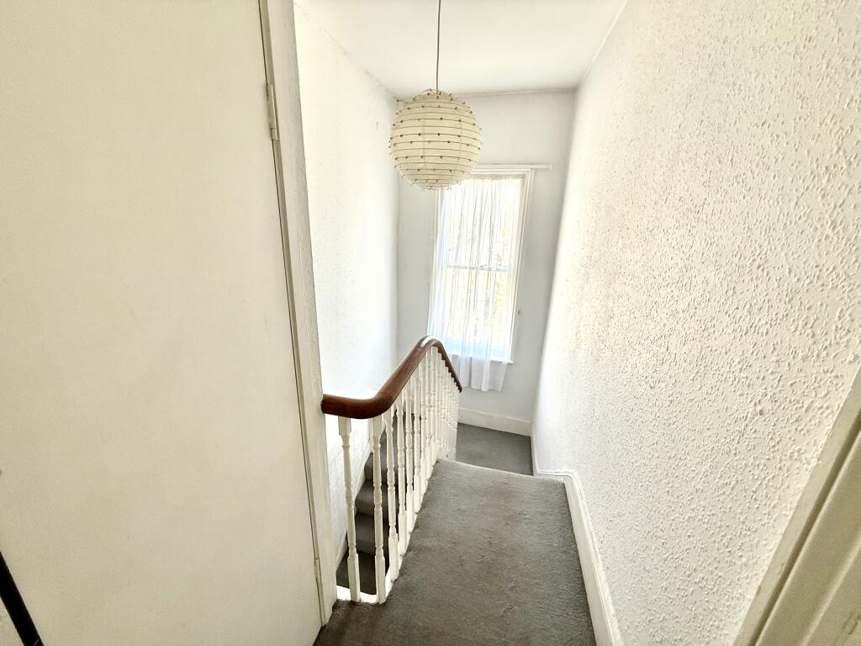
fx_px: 348
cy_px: 323
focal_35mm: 14
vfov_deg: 85.7
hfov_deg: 102.1
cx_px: 430
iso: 64
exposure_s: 1/103
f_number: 2.2
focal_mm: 2.22
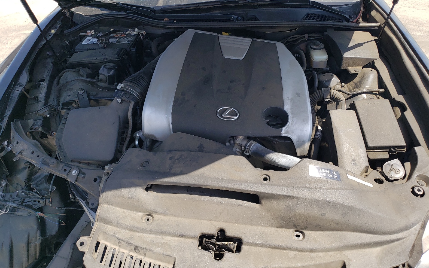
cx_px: 214
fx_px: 327
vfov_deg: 44.5
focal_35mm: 28
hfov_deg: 66.5
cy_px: 118
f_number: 1.5
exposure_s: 1/1000
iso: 50
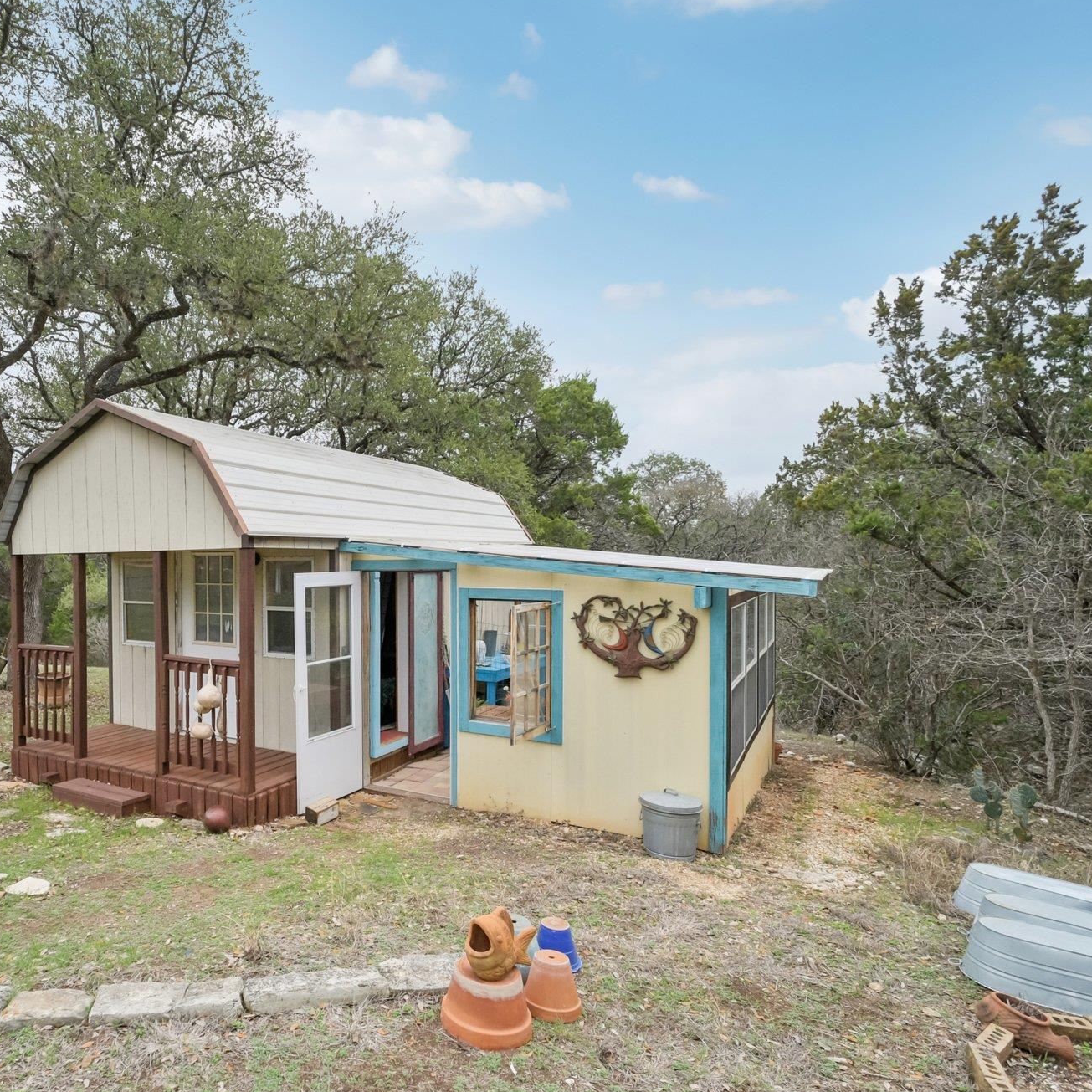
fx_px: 714
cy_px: 547
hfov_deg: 71.9
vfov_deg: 74.8
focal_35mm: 20
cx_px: 336
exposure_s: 1/320
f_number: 8
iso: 400
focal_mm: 10
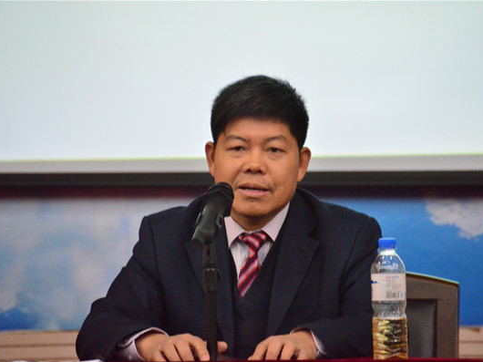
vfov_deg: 3.0
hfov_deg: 4.0
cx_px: 264
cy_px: 181
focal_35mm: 490
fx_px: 6834
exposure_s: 1/30
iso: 2800
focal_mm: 300
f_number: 5.6
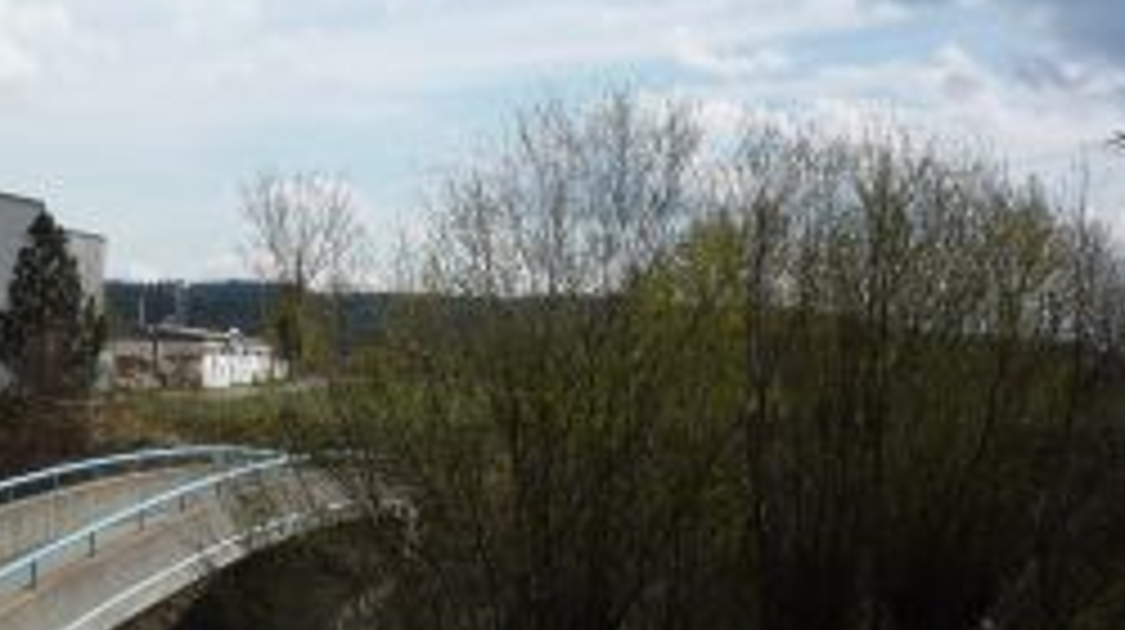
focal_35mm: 67
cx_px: 207
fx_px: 1997
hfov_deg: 30.6
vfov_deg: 17.9
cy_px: 405
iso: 100
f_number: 5.6
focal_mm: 5.2
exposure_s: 1/640
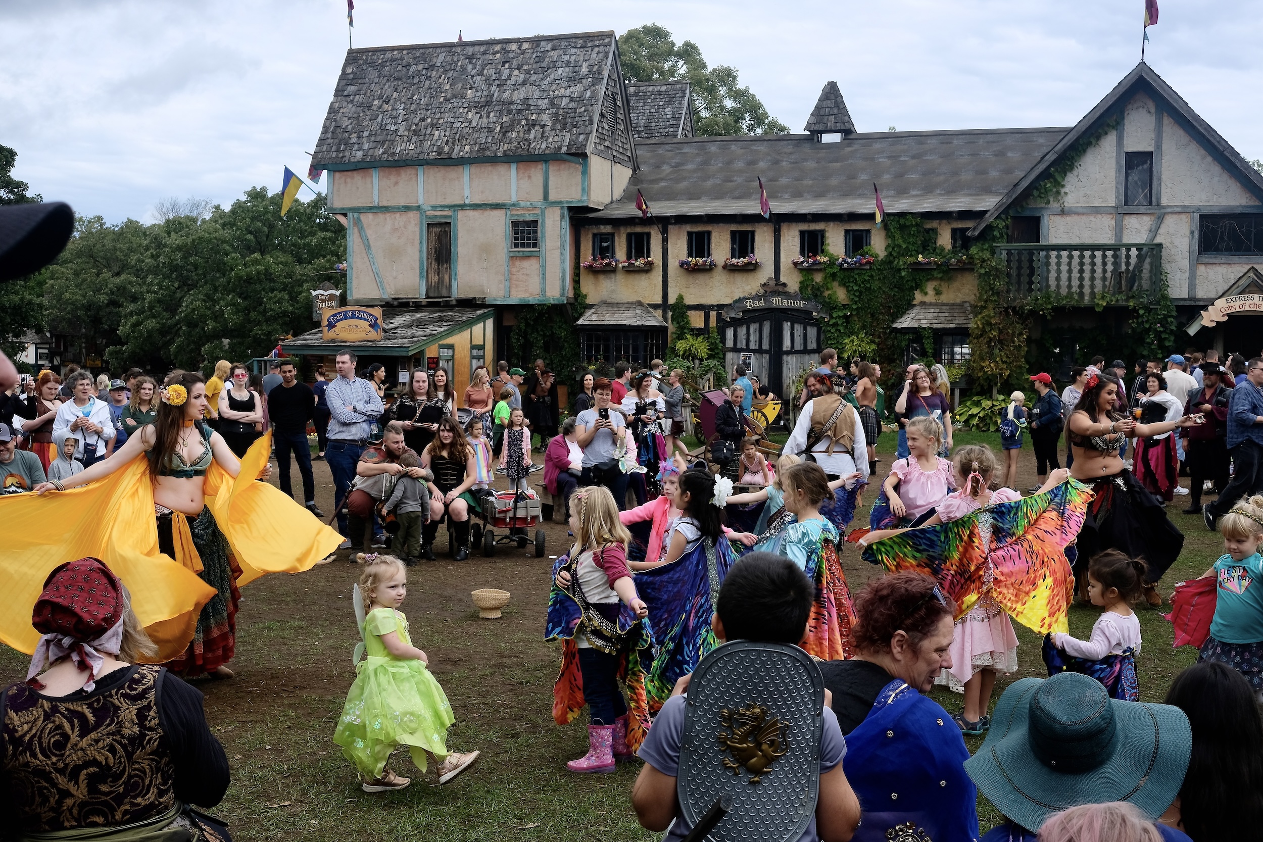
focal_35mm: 41
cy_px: 421
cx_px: 632
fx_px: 1438
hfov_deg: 47.4
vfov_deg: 32.6
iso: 400
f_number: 8
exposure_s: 1/280
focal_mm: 27
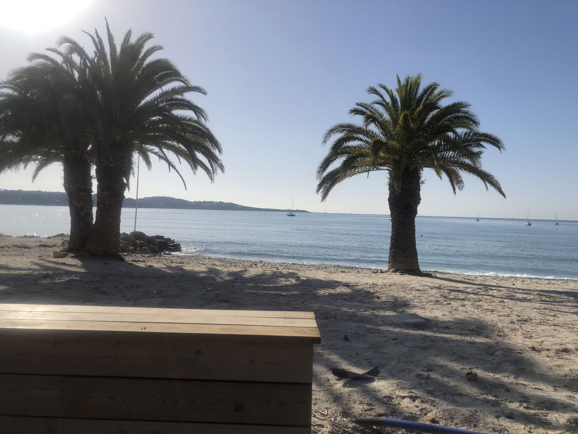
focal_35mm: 28
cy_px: 217
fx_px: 468
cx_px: 289
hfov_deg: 63.4
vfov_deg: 49.7
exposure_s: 1/6024
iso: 25
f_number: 1.8
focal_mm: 3.99
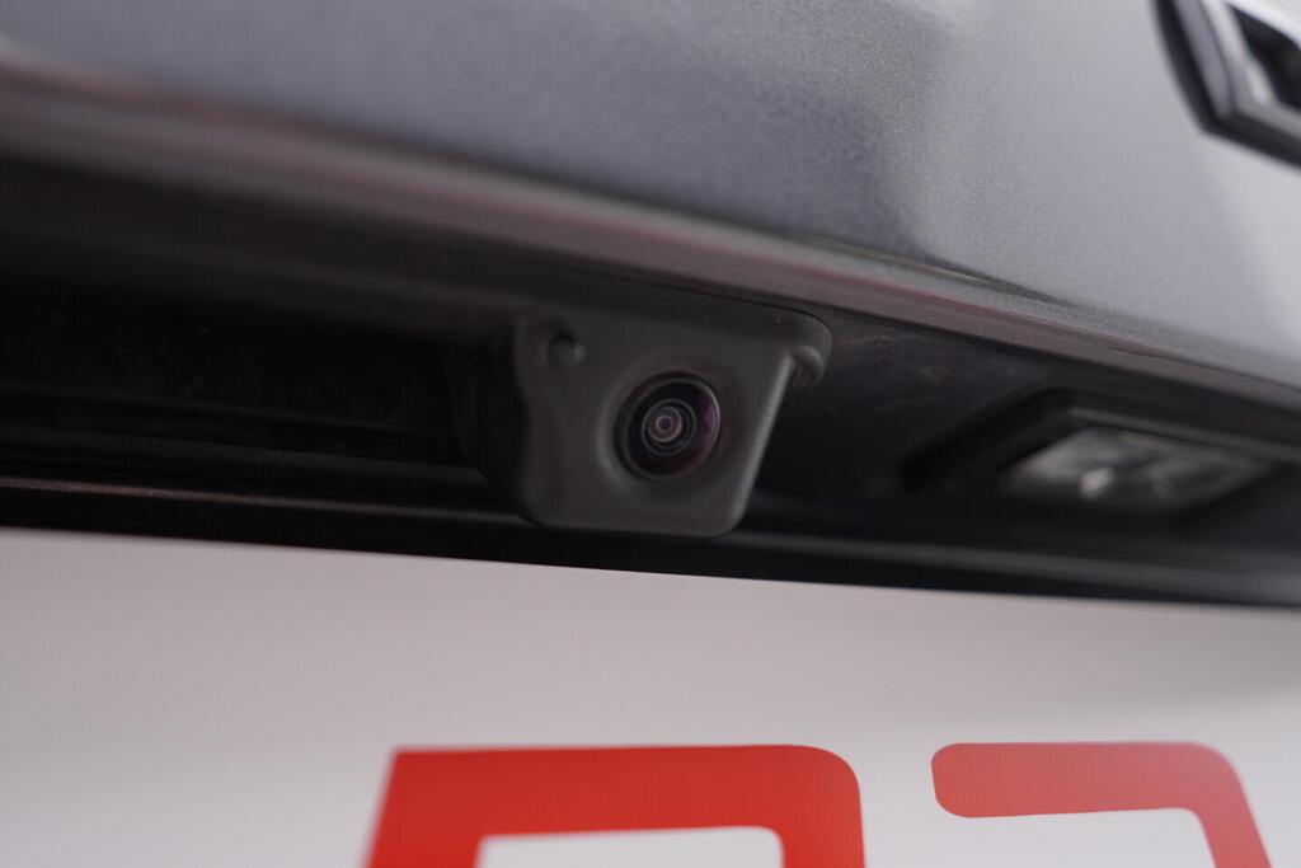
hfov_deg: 53.1
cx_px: 650
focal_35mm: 36
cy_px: 434
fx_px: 1301
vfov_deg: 36.9
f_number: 3.2
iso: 125
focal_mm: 24
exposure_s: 1/40
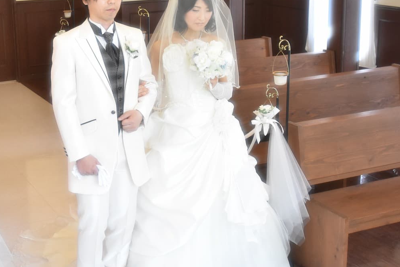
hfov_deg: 31.6
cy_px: 97
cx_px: 113
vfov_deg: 21.6
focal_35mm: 63
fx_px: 697
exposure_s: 1/80
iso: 2000
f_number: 5.6
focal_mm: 29
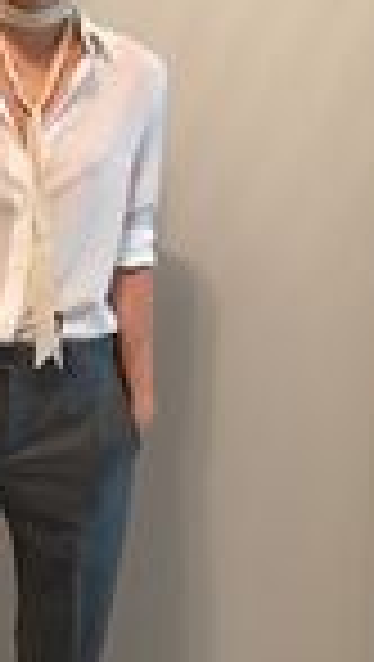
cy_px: 342
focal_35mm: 86
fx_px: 1512
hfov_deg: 13.8
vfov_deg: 24.7
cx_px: -36
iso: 200
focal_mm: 4.15
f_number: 2.2
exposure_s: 1/30
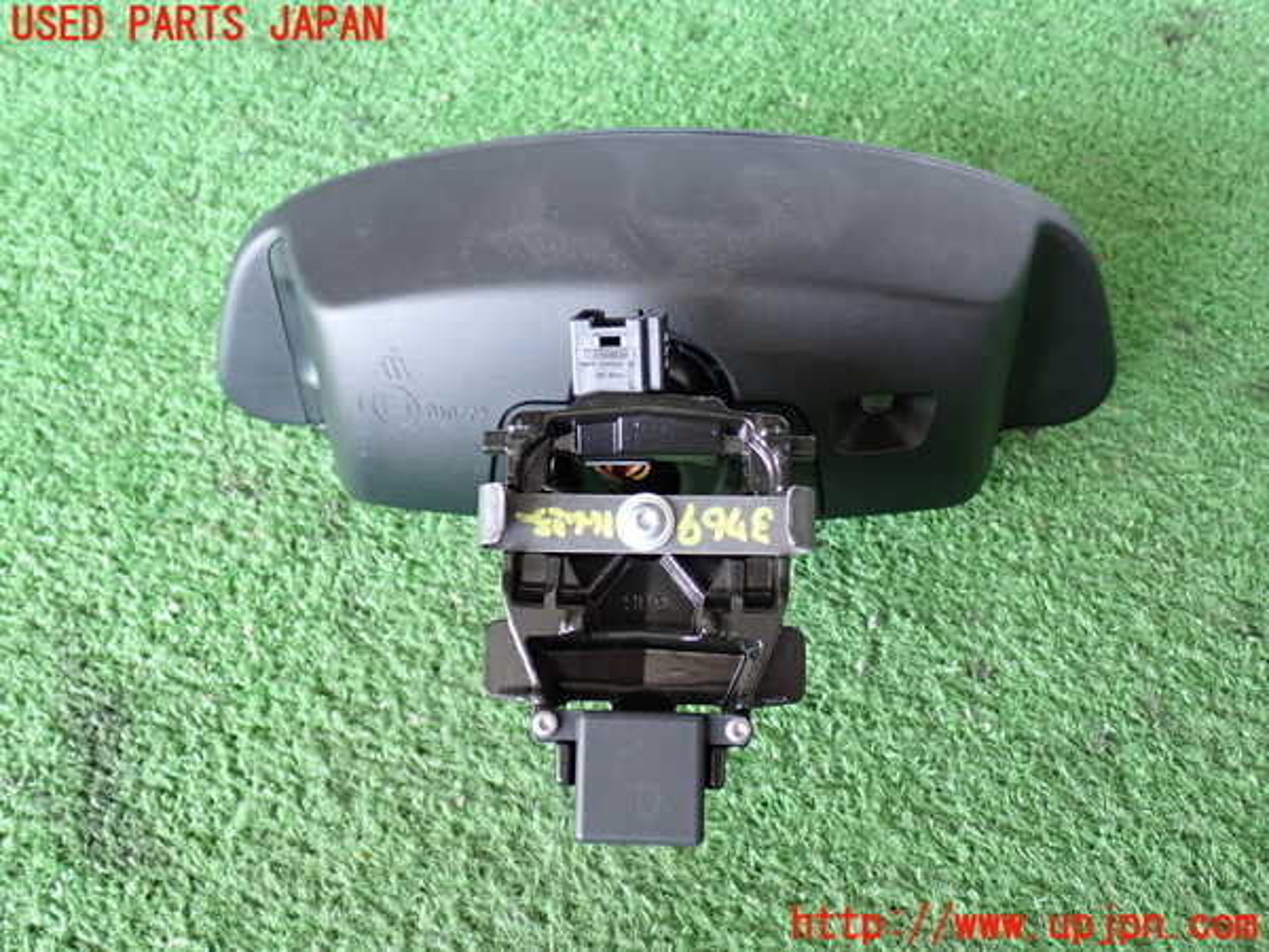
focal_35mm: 36
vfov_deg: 39.7
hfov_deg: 51.4
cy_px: 476
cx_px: 634
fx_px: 1320
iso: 200
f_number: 2.5
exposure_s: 1/40
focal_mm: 6.37
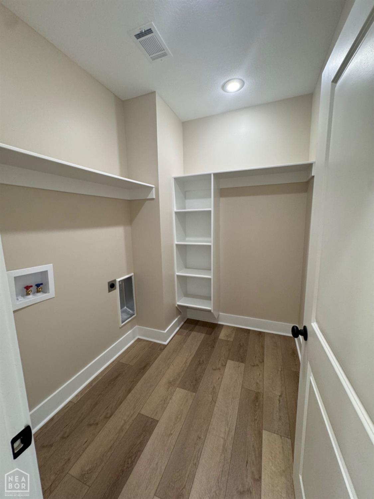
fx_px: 202
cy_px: 250
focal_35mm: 14
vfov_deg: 102.1
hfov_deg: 85.7
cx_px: 187
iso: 160
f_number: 2.2
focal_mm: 2.22
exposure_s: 1/60
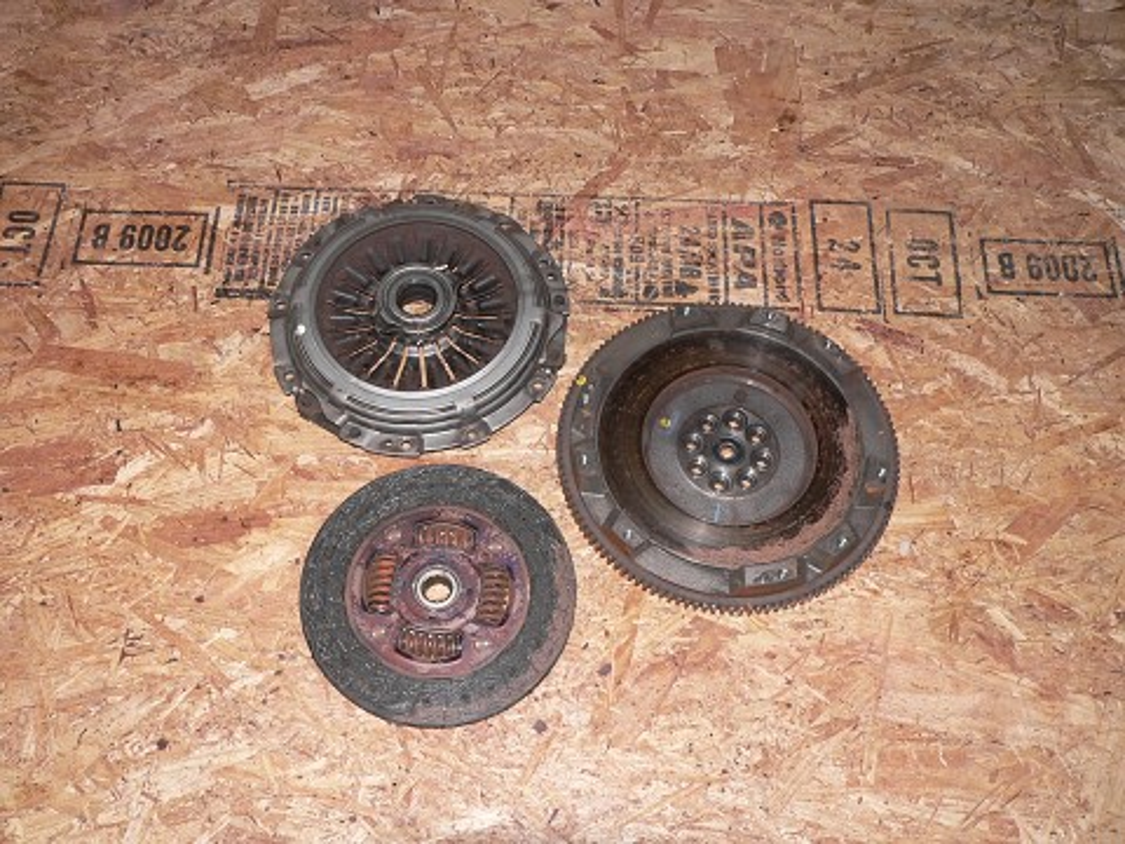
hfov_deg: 46.8
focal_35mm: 40
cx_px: 562
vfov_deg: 36.0
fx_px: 1300
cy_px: 422
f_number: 3.3
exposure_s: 1/60
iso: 100
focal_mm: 6.7
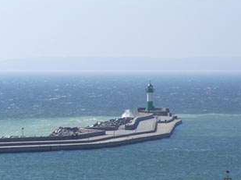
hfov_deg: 6.8
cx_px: 142
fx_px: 2024
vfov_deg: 5.1
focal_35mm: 291
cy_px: 81
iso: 64
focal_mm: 39.5
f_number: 4.5
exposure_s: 1/800
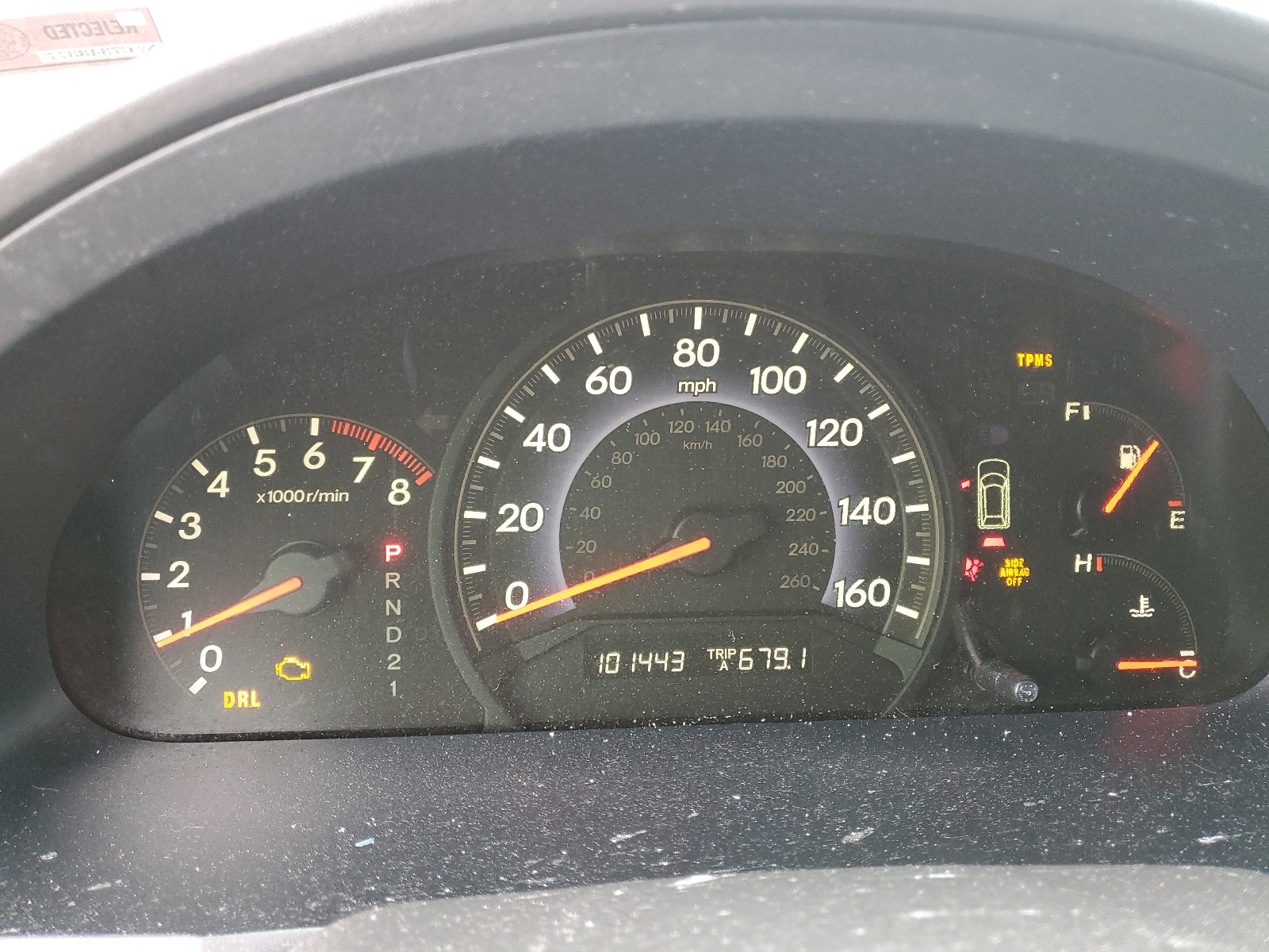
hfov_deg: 67.3
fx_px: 953
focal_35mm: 26
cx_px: 634
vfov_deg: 53.1
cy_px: 476
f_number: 1.5
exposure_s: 1/60.2
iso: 165
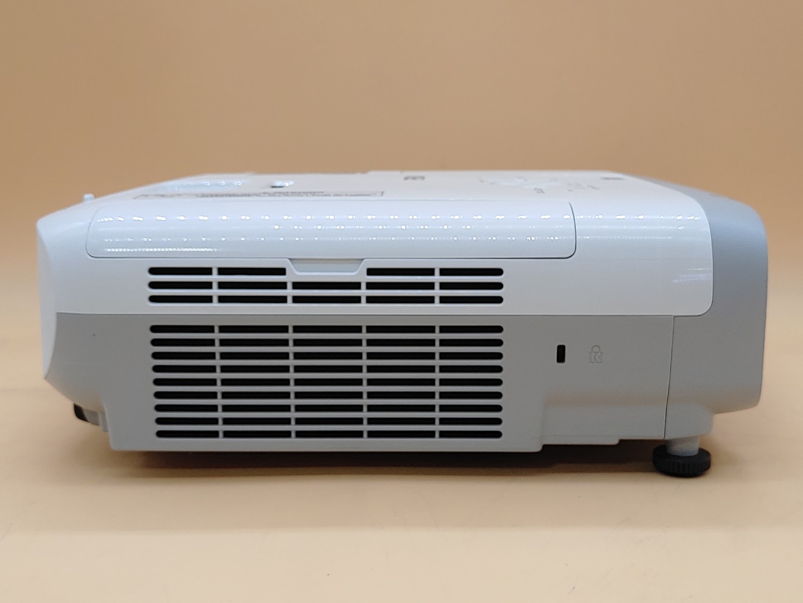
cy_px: 302
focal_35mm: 46
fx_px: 1067
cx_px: 402
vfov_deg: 31.5
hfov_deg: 41.2
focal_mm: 4.36
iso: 50
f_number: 1.8
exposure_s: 1/130
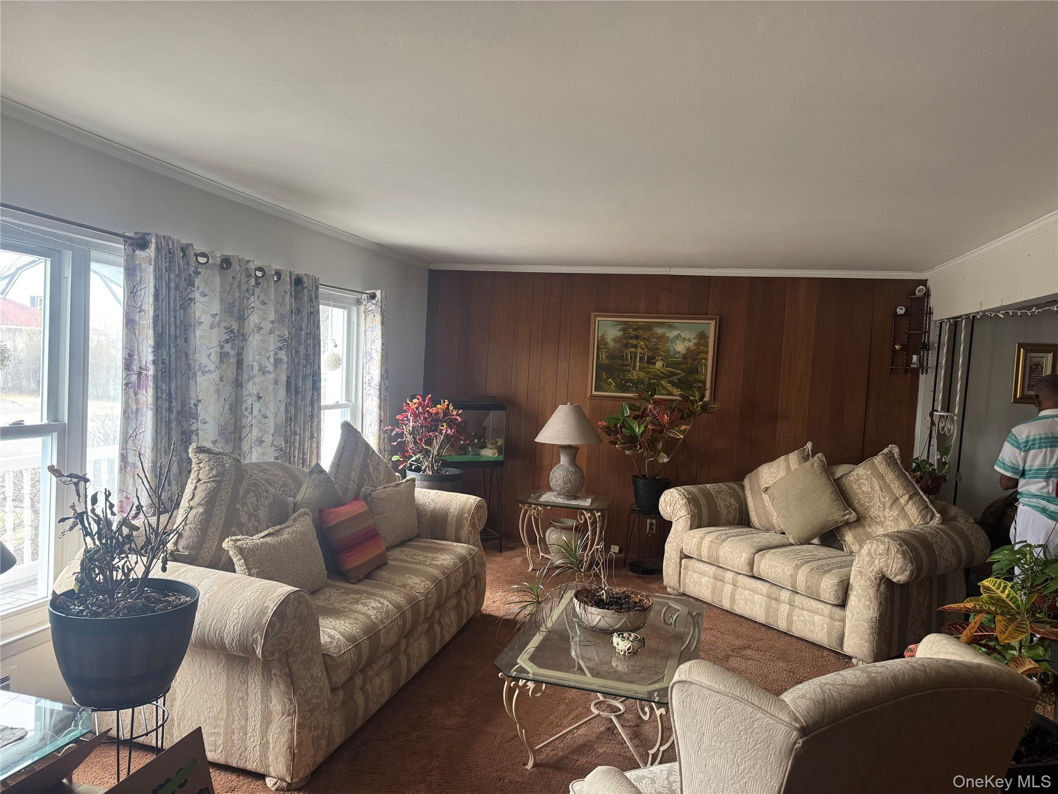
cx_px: 529
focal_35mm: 24
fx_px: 734
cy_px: 397
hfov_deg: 71.6
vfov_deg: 56.8
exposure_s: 1/63
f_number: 1.78
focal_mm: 6.76
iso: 200
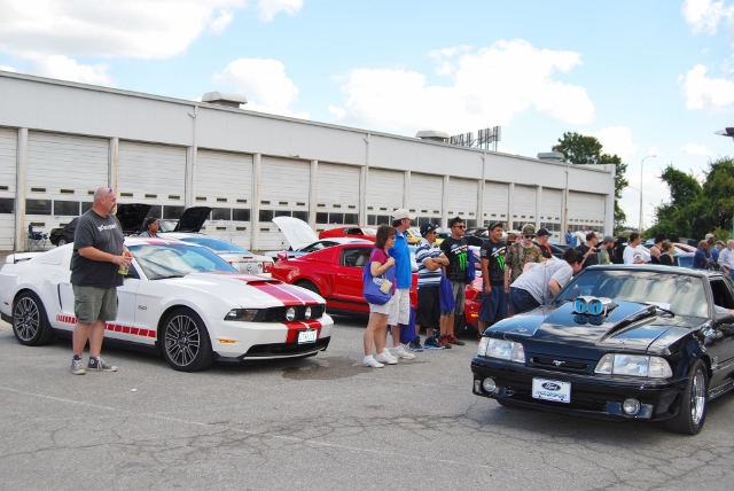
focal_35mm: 42
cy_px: 246
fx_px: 857
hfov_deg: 46.4
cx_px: 367
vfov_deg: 32.0
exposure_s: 1/200
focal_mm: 28
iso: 100
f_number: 6.3
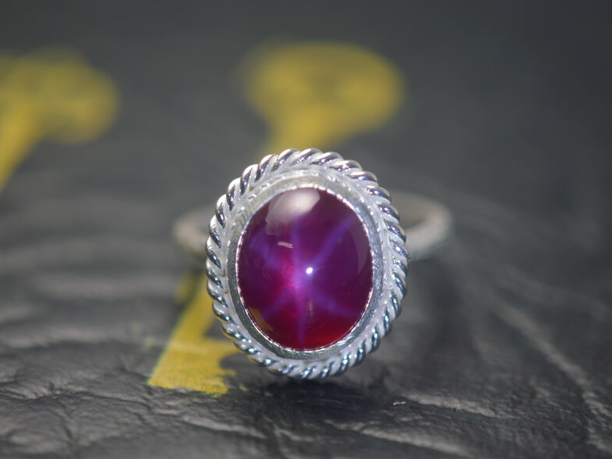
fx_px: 2662
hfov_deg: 13.1
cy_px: 246
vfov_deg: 9.9
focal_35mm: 151
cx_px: 319
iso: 100
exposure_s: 1/125
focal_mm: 85
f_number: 4
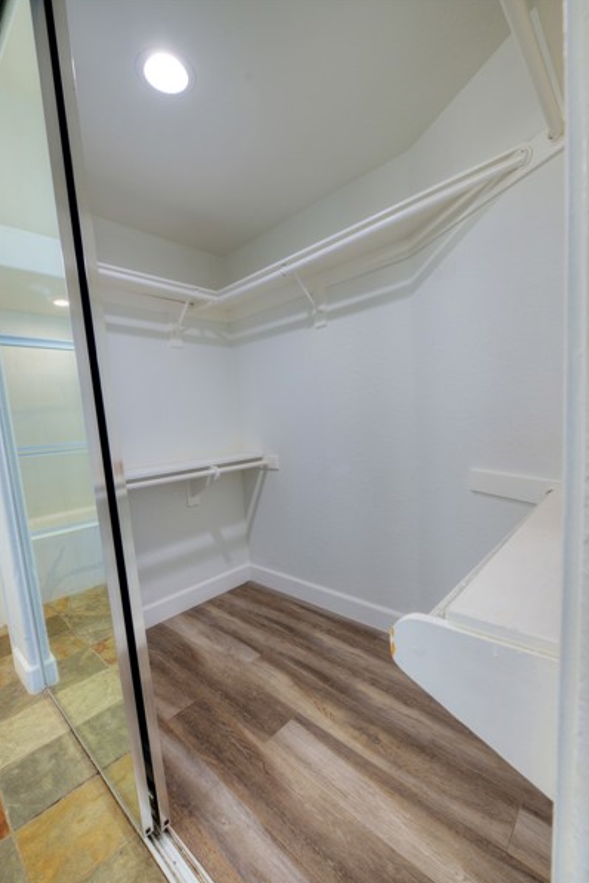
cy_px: 469
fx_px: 368
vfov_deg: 100.3
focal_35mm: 15
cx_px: 297
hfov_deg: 77.3
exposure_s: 1/2
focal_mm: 14
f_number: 8
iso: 64
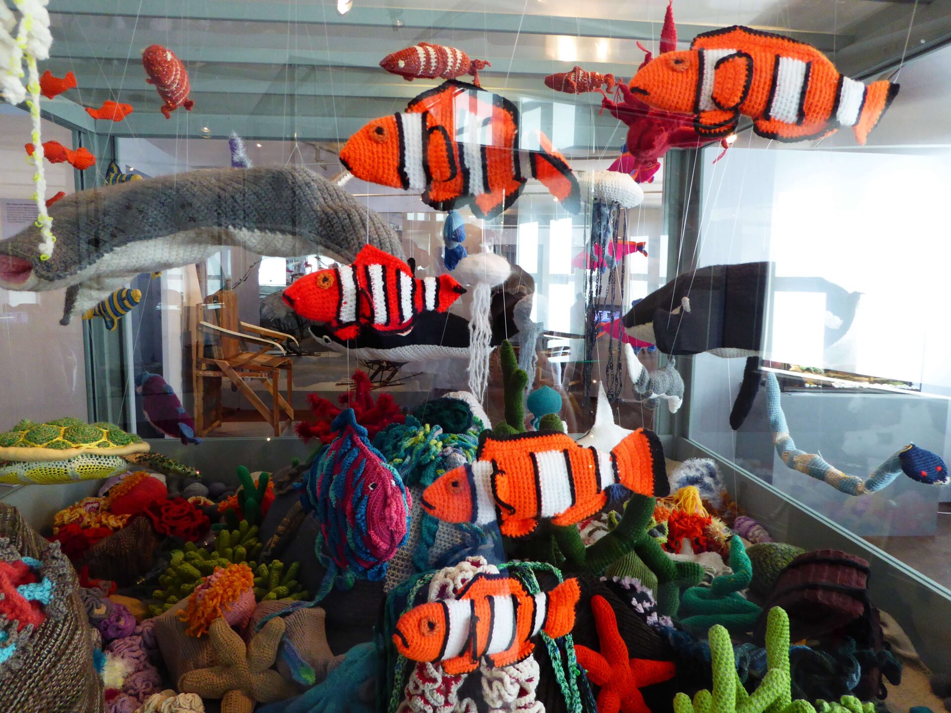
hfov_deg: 71.6
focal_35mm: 24
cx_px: 476
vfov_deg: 56.8
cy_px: 356
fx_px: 659
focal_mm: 4.3
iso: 400
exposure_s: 1/40
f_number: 3.3
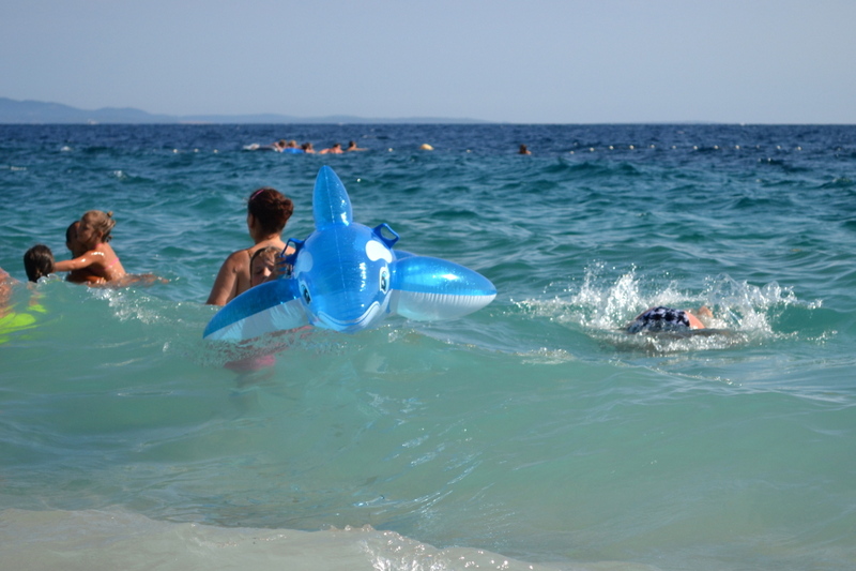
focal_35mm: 82
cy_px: 286
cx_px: 428
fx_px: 1961
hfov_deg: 24.6
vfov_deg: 16.5
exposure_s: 1/1600
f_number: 6.3
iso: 400
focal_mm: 55
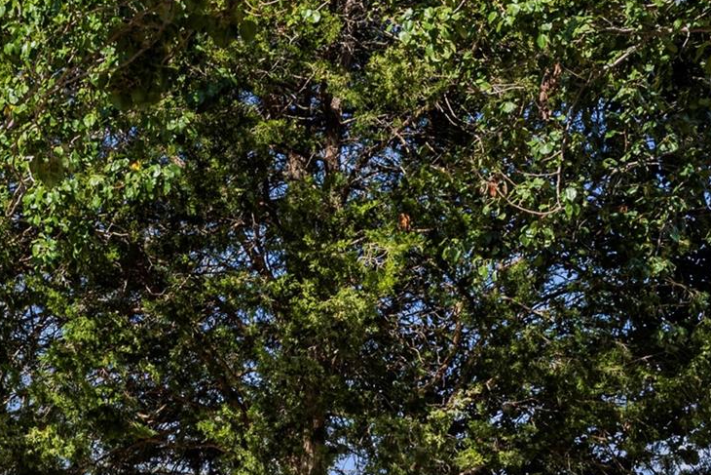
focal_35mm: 87
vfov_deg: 15.1
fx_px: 1718
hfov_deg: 21.8
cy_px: 590
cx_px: -121
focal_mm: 31
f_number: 8
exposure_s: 1/80
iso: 200
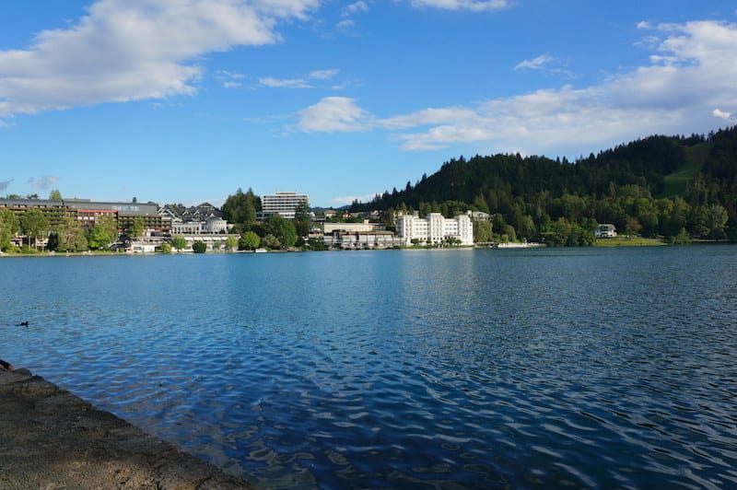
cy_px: 245
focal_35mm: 24
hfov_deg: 73.8
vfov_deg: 53.1
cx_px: 368
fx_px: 491
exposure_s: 1/100
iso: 100
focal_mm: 16
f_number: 13
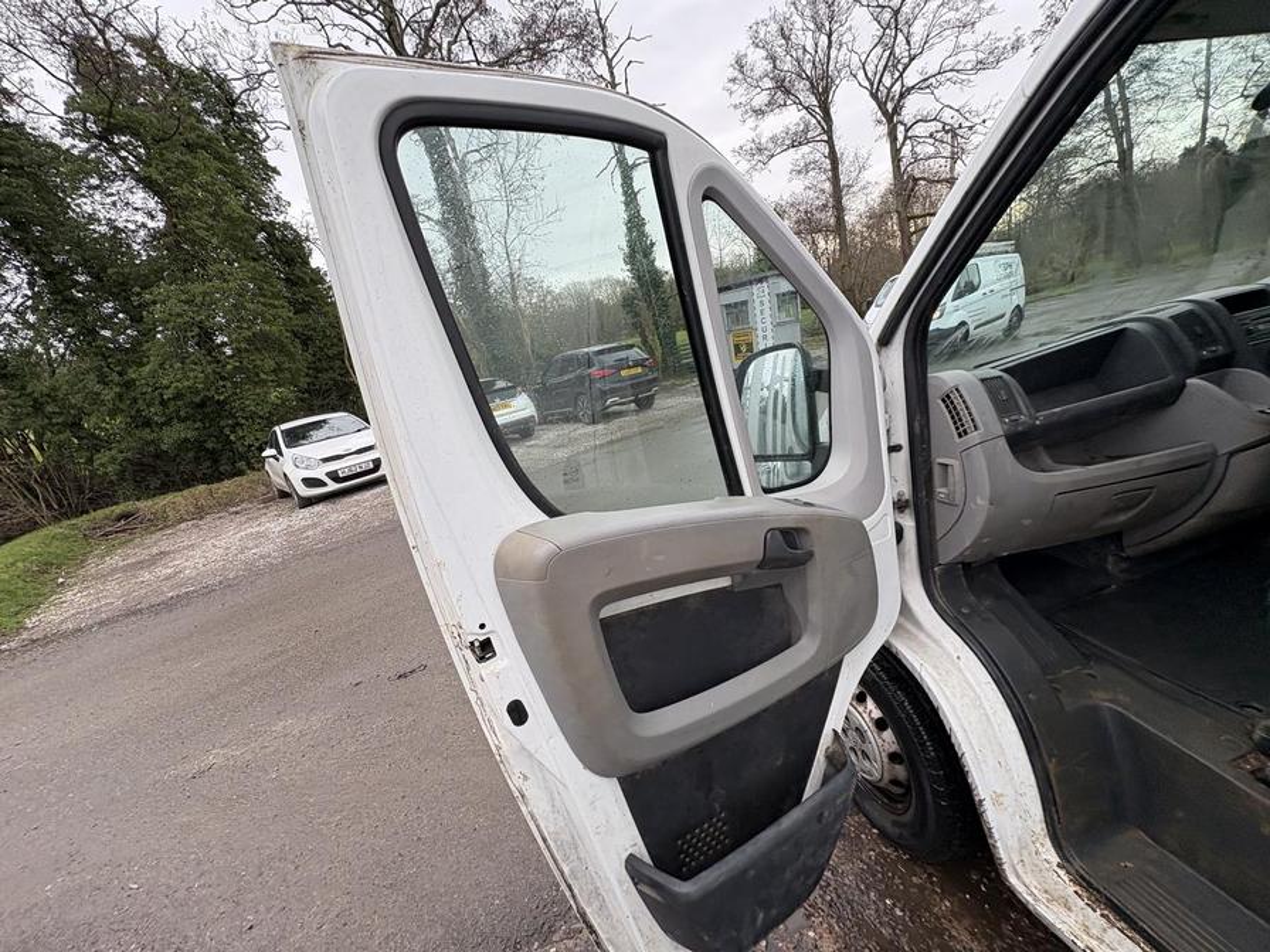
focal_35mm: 14
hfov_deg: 102.1
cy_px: 476
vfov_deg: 85.7
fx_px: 514
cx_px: 635
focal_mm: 2.22
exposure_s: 1/99
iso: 64
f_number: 2.2
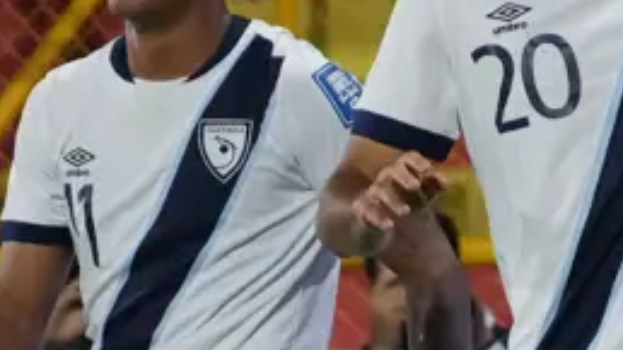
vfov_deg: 1.9
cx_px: 775
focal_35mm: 638
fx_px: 10537
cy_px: 308
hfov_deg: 3.4
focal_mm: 105
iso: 6400
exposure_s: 1/1250
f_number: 4
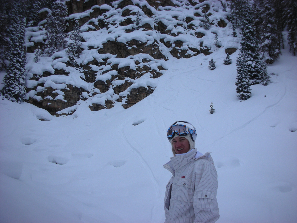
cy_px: 112
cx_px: 148
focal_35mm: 35
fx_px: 300
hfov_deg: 52.6
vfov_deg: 40.7
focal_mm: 5.8
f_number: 8.5
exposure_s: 1/150
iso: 50
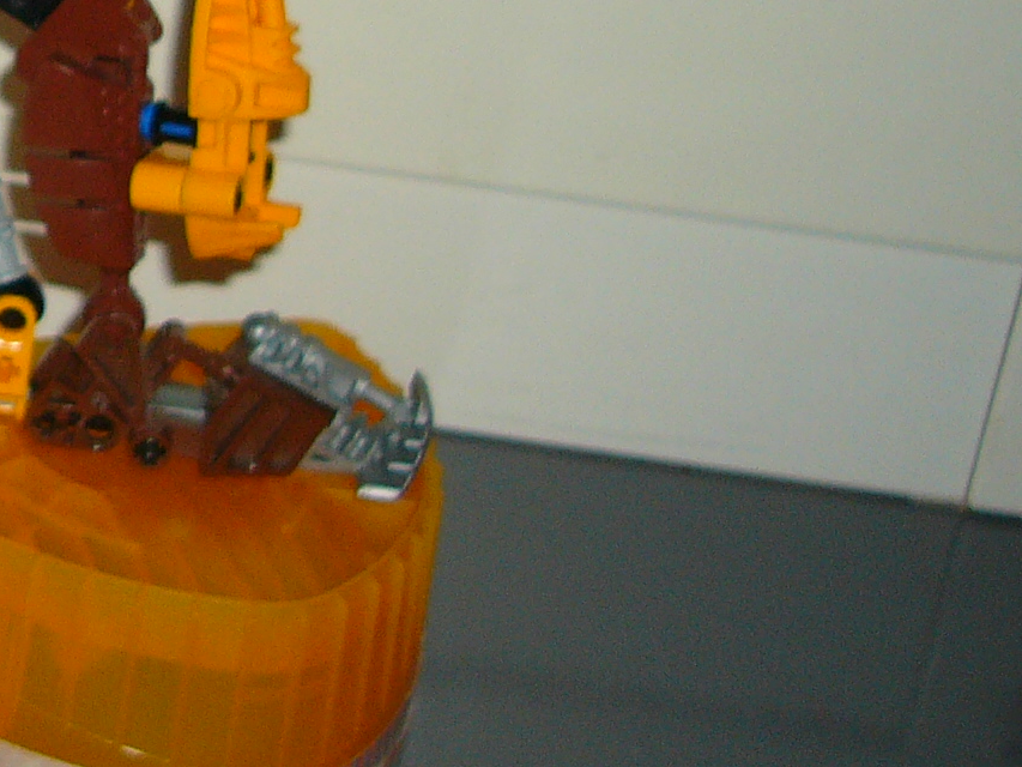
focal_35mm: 105
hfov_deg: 17.5
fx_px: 3100
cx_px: -332
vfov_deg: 13.8
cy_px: -105
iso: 100
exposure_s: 1/60
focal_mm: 5.8
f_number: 2.8
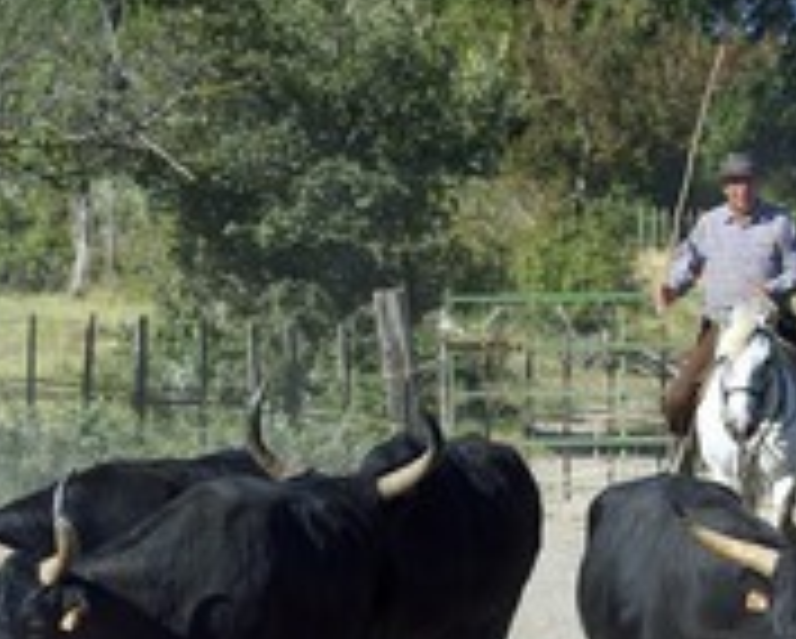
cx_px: 783
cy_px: 387
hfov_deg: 5.3
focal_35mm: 367
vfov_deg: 4.2
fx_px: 8656
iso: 400
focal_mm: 165
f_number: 11
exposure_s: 1/500
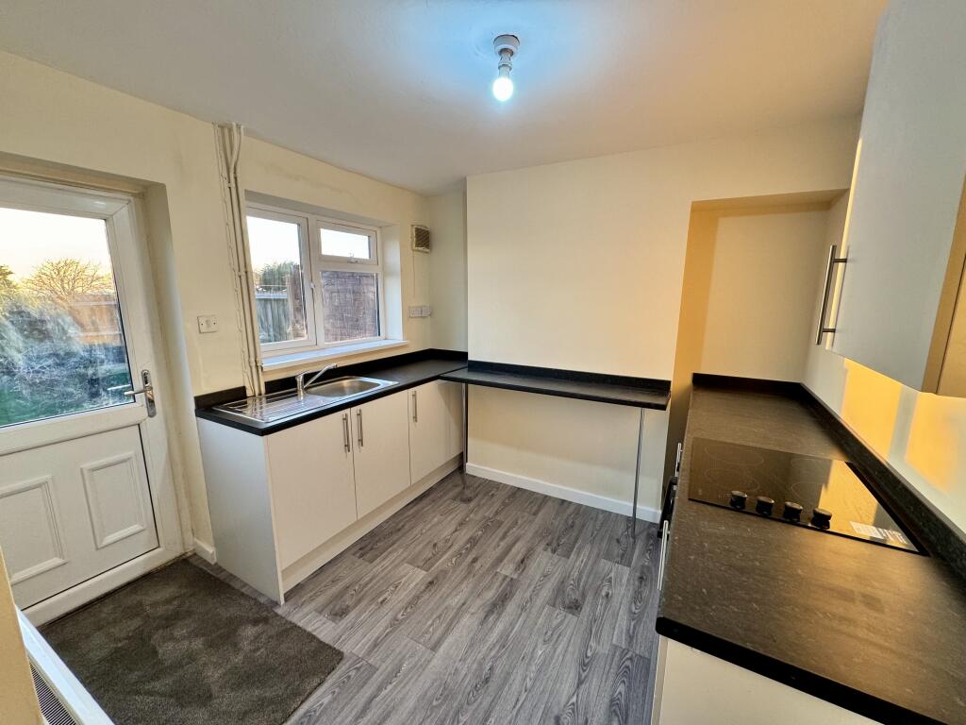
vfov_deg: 85.7
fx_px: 391
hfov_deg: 102.1
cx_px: 483
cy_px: 362
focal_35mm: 14
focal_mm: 2.22
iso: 125
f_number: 2.2
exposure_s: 1/99
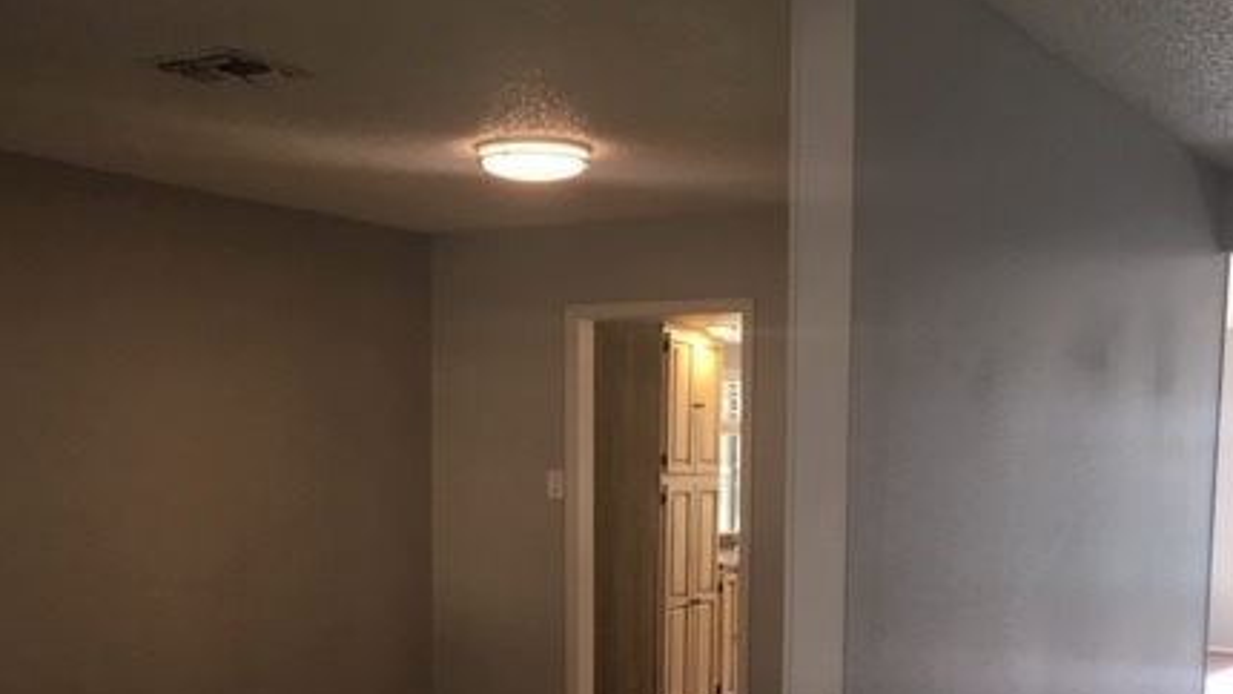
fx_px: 1537
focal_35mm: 47
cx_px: 682
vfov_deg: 24.7
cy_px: 619
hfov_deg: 43.7
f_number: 2.2
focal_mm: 4.15
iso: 25
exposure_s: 1/30
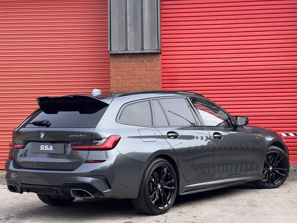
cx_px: 148
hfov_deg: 25.3
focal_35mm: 77
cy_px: 112
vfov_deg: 19.1
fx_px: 661
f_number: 2.8
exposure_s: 1/169
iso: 32
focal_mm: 9
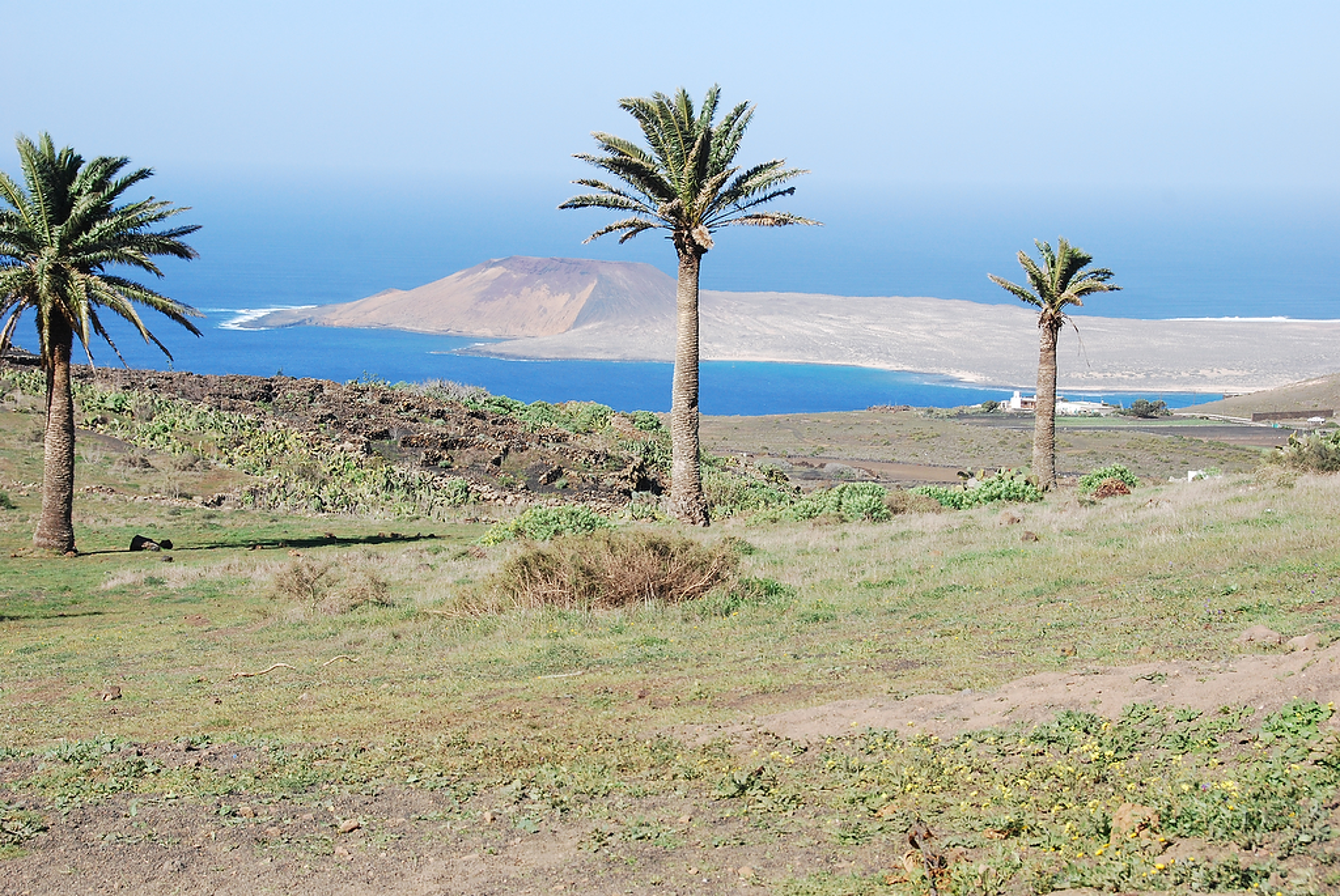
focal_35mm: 75
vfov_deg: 18.2
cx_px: 670
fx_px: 2794
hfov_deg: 27.0
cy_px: 448
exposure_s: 1/500
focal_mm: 50
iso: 400
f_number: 11
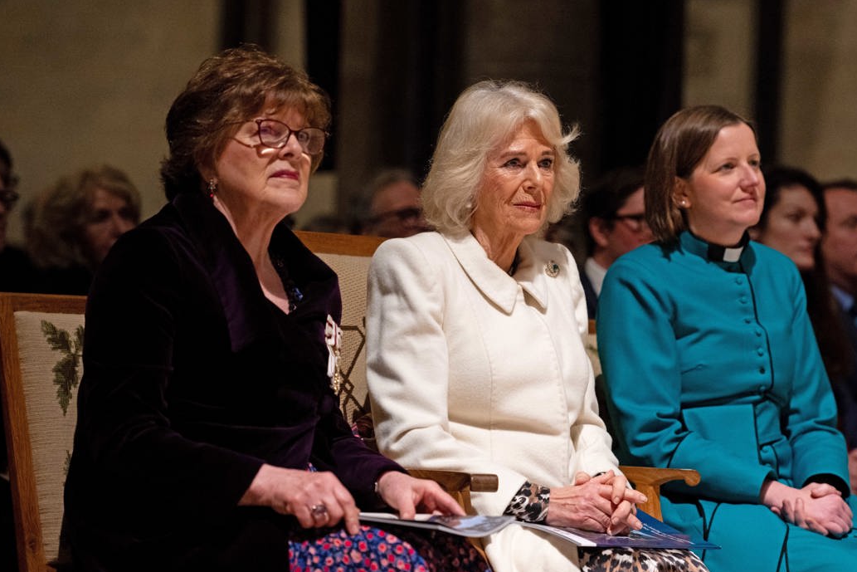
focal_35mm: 151
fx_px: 3595
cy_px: 291
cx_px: 490
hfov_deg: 13.6
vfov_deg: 9.1
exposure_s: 1/200
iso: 4000
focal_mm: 130
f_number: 2.8
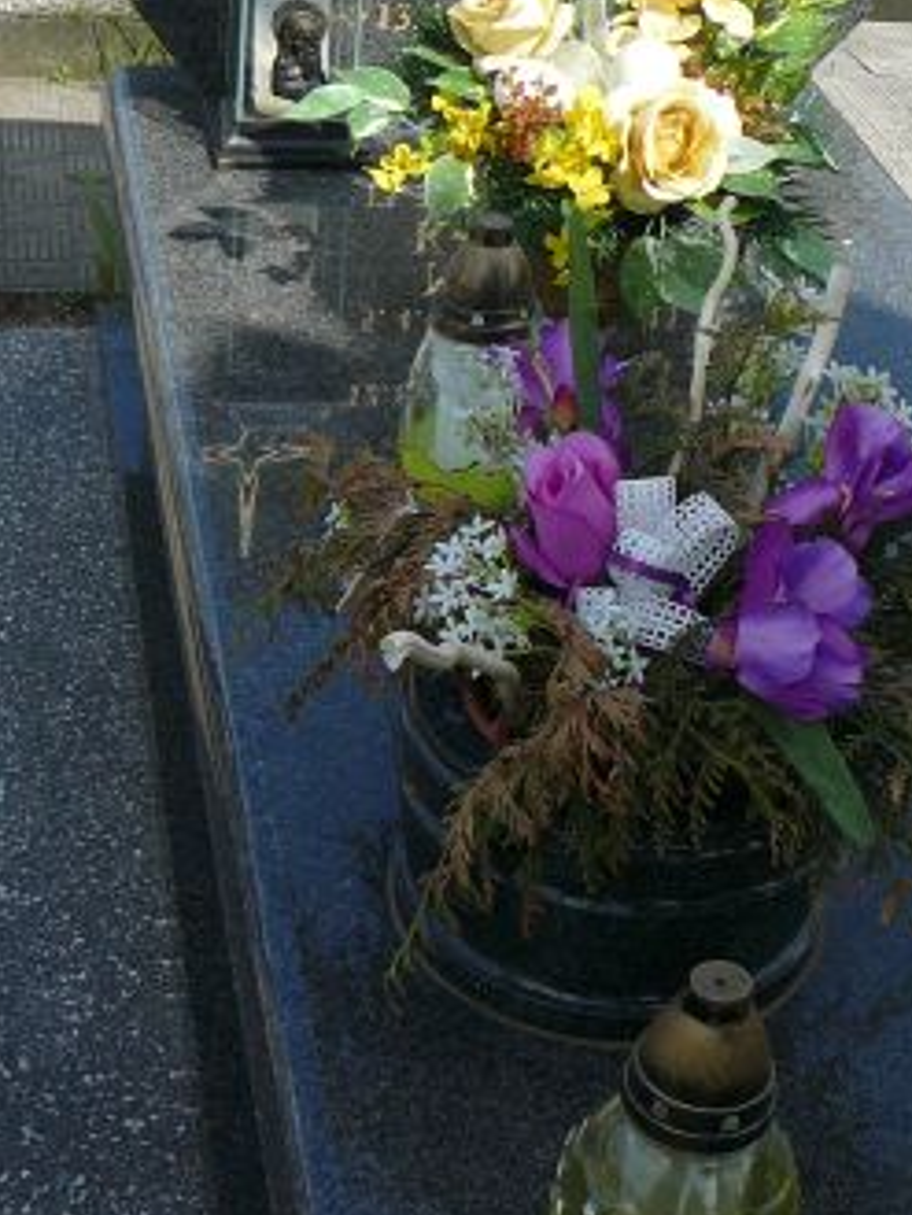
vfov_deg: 28.5
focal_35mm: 68
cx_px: 587
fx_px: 2387
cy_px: 465
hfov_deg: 21.6
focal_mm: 5.2
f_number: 5
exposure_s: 1/320
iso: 80
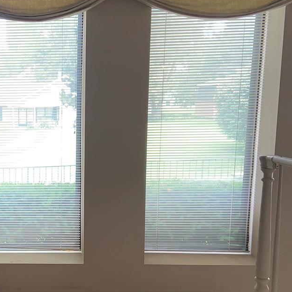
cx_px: 17
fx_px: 563
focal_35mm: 59
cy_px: 215
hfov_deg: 27.8
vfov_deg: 28.7
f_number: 1.8
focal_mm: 4.25
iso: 64
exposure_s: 1/60
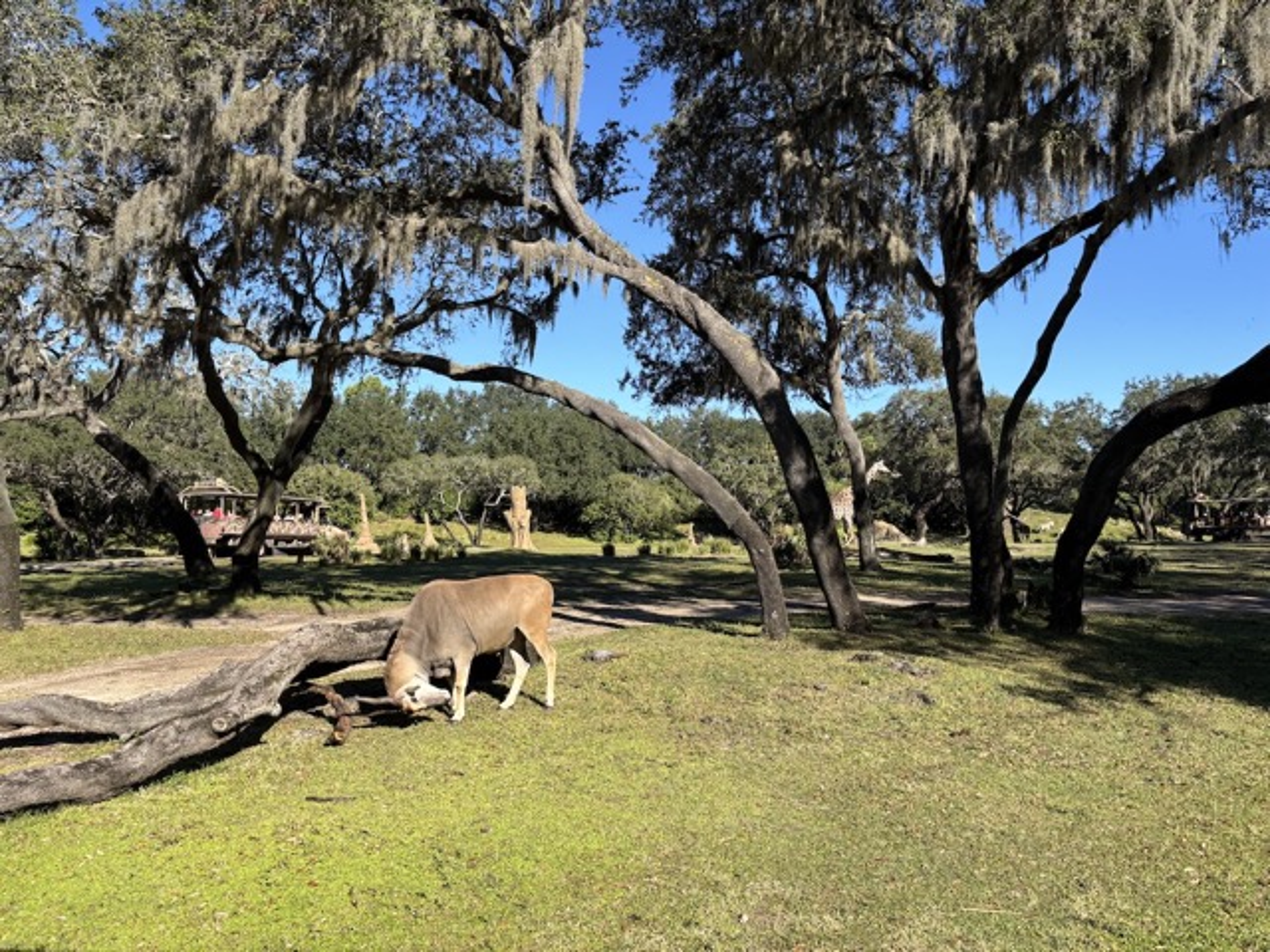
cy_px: 476
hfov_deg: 67.3
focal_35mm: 26
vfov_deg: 53.1
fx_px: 954
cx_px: 635
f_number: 1.6
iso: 50
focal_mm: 5.96
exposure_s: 1/1876
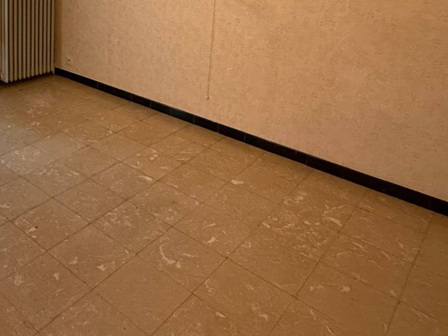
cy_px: 20
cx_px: 67
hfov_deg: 49.5
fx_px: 440
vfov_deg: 38.3
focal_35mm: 34
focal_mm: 2.22
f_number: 2.2
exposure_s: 1/50
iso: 500
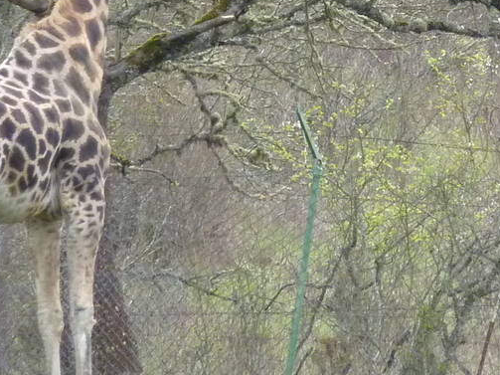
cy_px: -94
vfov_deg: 1.6
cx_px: 417
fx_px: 13791
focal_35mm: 955
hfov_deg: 2.1
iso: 400
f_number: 4.9
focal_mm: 49.2
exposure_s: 1/400
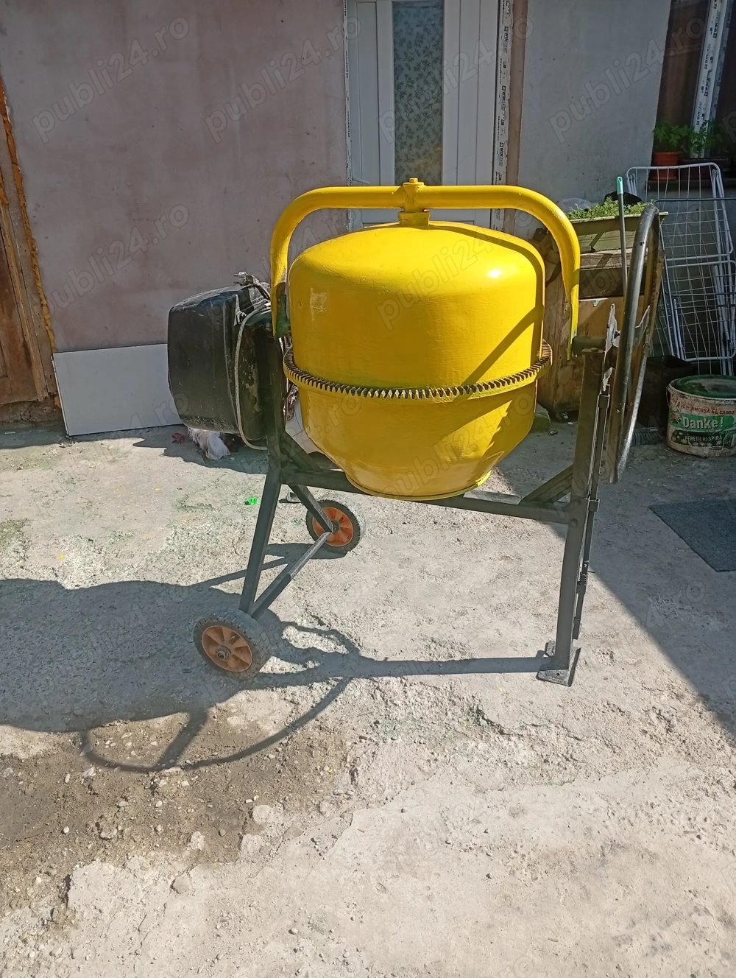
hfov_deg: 51.5
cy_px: 489
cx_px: 368
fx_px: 763
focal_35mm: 27
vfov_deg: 65.2
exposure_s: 1/428
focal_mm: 3.98
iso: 50
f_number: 1.8
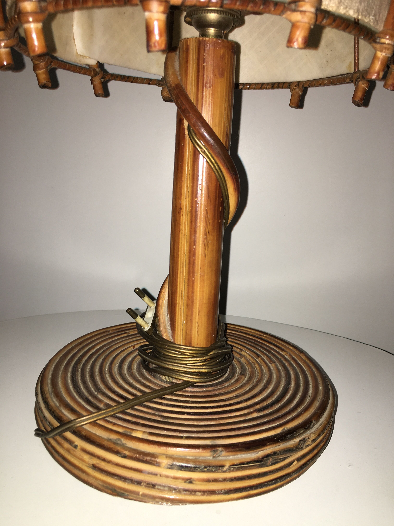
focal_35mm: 29
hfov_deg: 48.2
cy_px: 263
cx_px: 197
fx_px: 440
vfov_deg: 61.7
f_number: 2.2
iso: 25
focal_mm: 4.15
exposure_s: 1/31
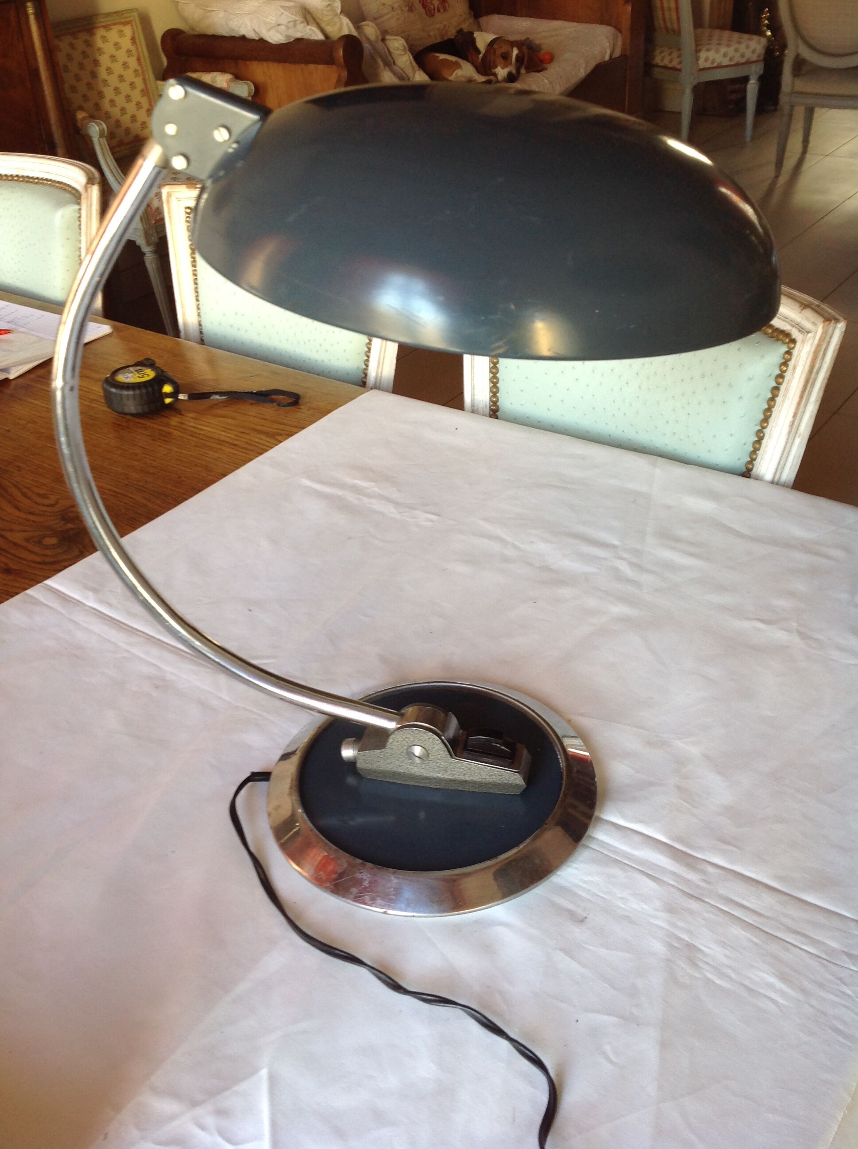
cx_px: 429
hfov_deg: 40.6
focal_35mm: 35
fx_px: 1160
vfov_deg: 52.7
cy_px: 574
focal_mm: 4.28
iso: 50
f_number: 2.4
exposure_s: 1/17
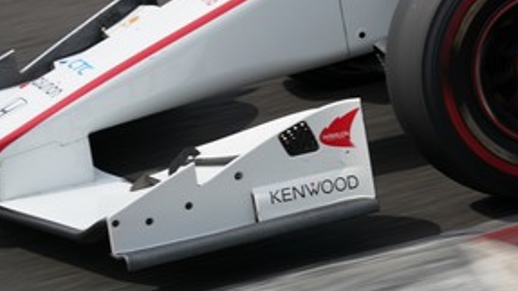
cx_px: 614
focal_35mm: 1200
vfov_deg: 1.0
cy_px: -69
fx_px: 16472
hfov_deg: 1.8
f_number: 6.3
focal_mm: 456
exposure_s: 1/640
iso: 100
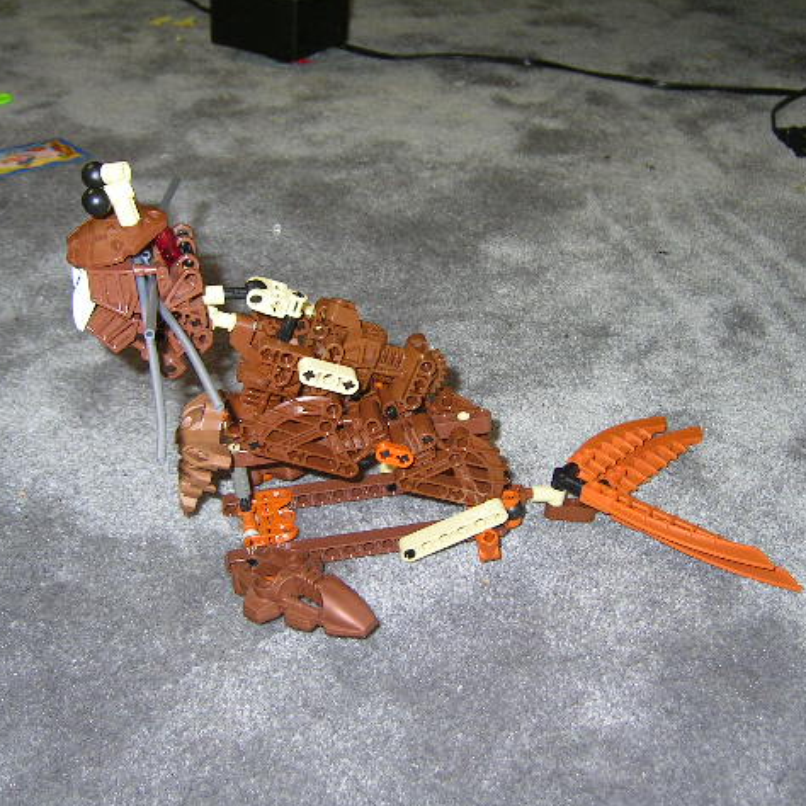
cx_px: 408
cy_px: 403
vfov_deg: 39.2
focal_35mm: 43
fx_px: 1133
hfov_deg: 39.2
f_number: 2.8
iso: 100
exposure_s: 1/30
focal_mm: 5.6
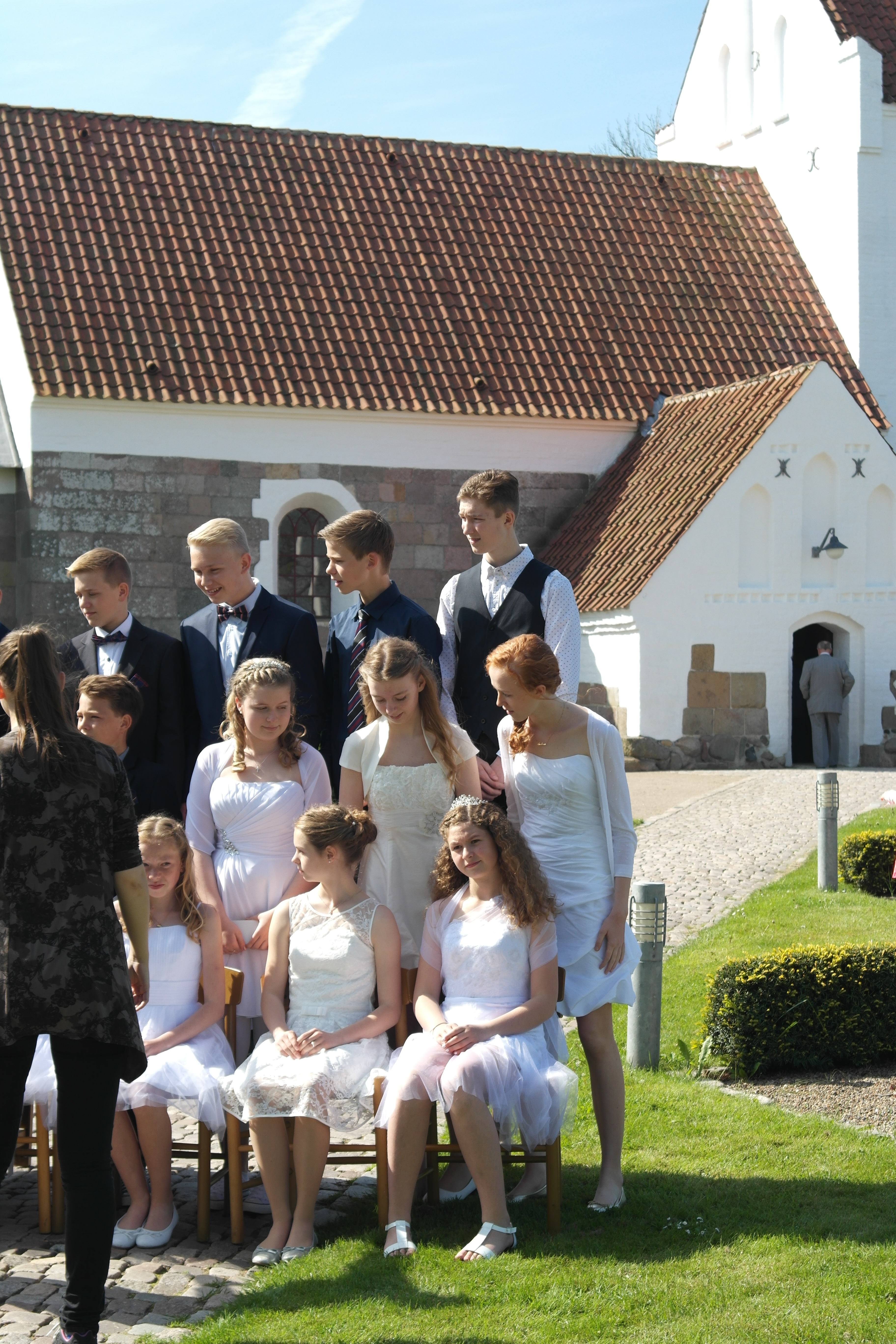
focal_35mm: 77
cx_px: 448
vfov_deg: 26.3
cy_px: 672
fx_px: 2874
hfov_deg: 17.7
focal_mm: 50
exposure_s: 1/160
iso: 100
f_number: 6.3
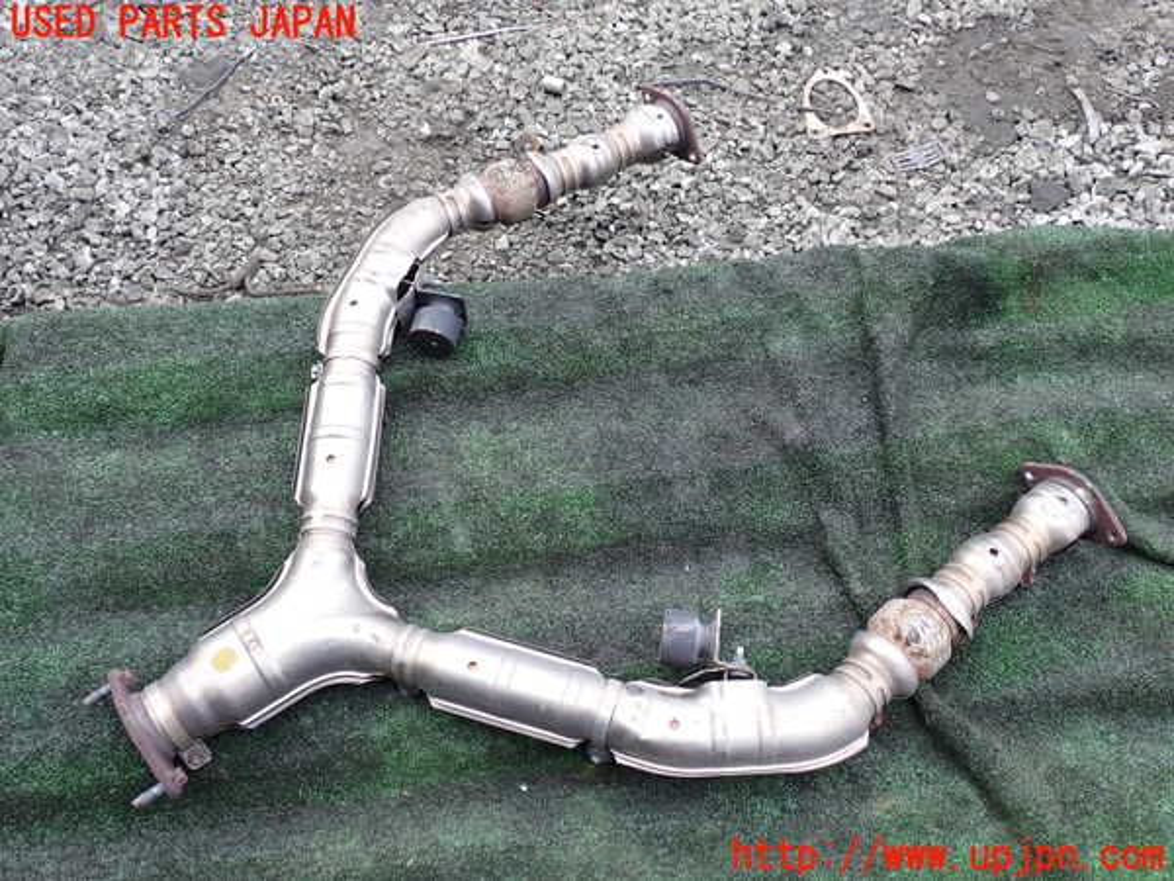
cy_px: 440
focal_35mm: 30
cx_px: 587
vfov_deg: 46.8
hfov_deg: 60.0
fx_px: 1017
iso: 100
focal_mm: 5.4
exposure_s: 1/125
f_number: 3.2
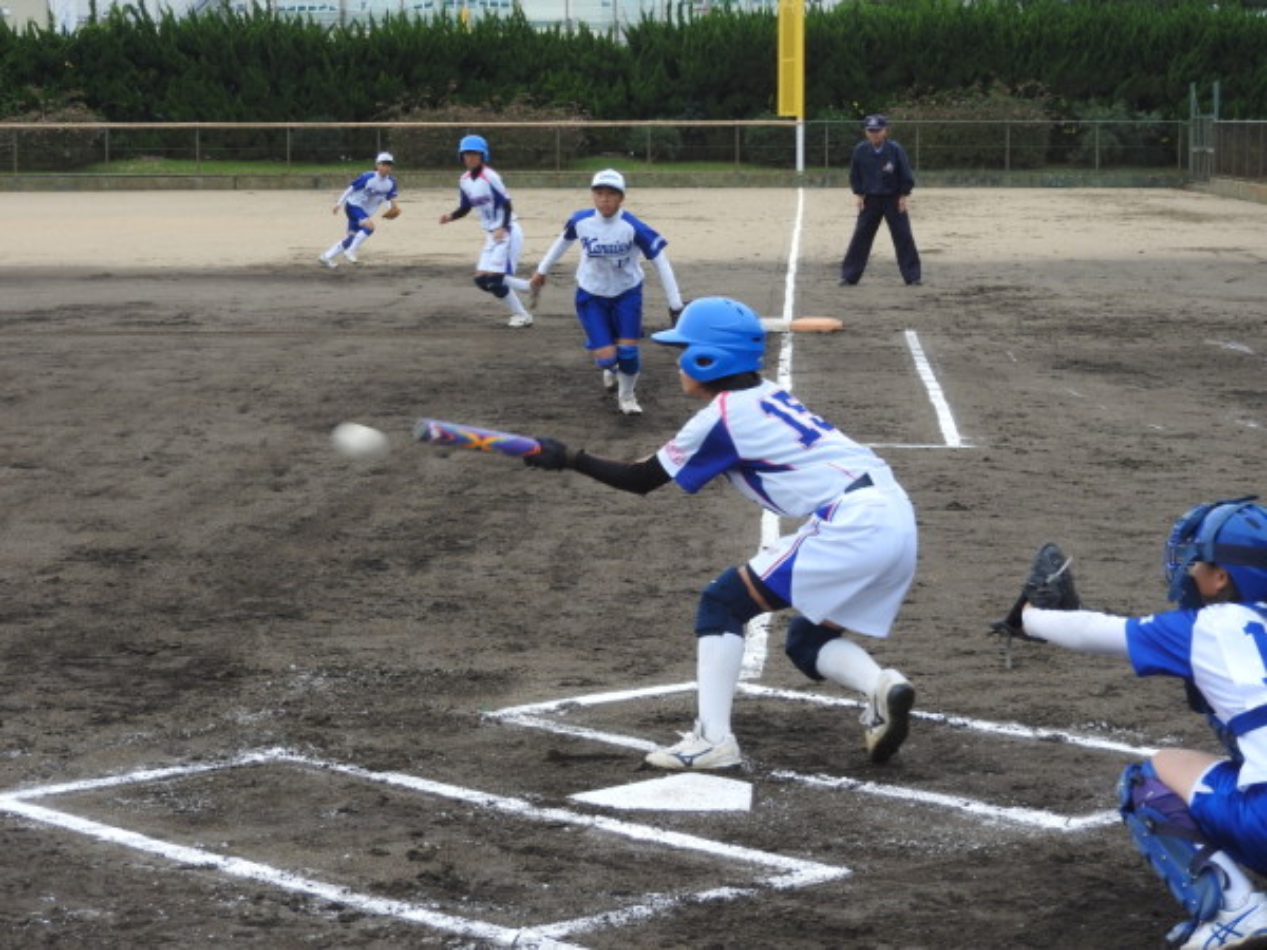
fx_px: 3477
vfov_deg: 15.6
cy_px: 475
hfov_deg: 20.7
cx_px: 634
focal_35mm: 95
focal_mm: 17
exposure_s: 1/200
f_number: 4.8
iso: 100
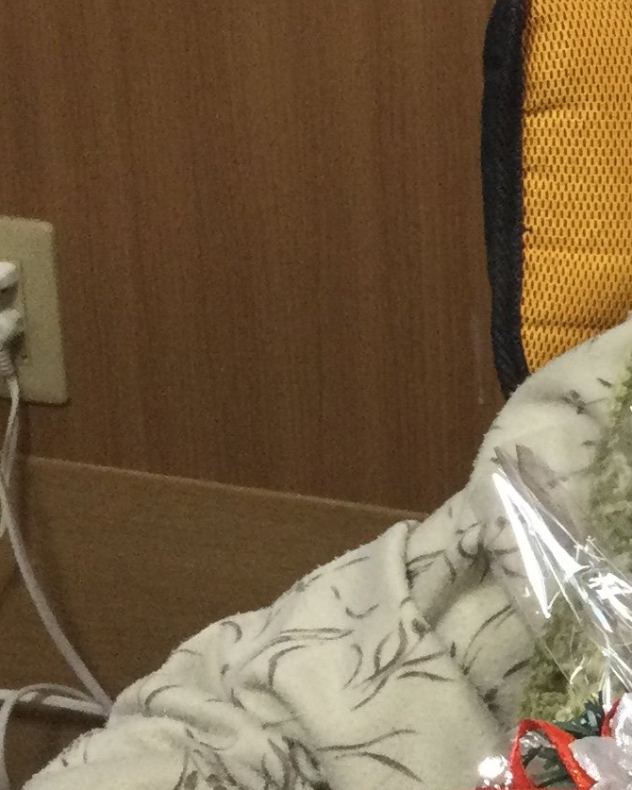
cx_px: 1167
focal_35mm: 118
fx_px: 2758
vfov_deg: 16.3
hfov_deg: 12.0
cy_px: 432
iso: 50
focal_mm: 3.3
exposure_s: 1/30
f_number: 2.4
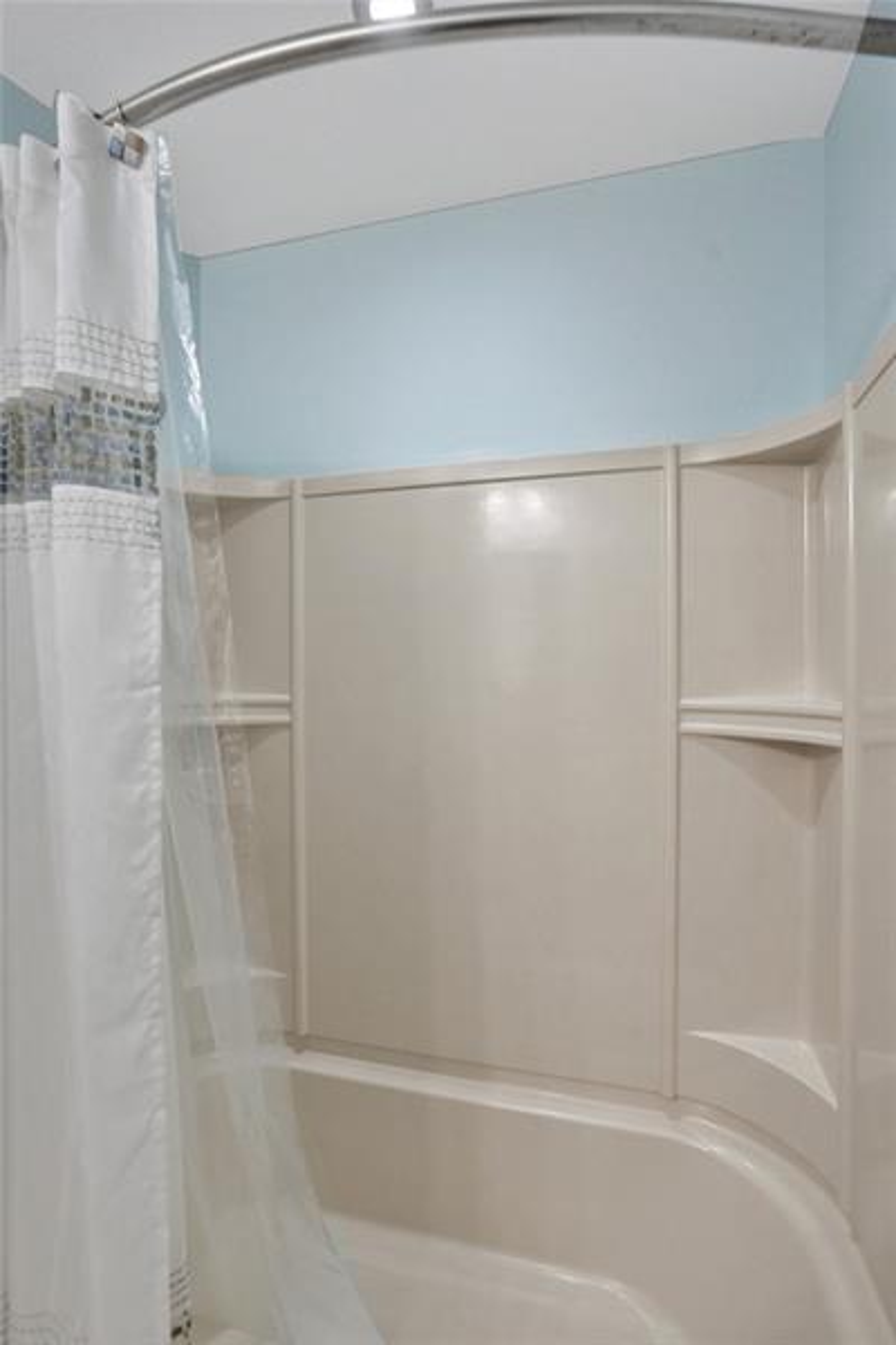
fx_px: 597
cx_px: 448
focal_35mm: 16
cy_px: 672
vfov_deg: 96.7
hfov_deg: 73.7
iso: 1600
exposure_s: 1/160
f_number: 6.3
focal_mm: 16
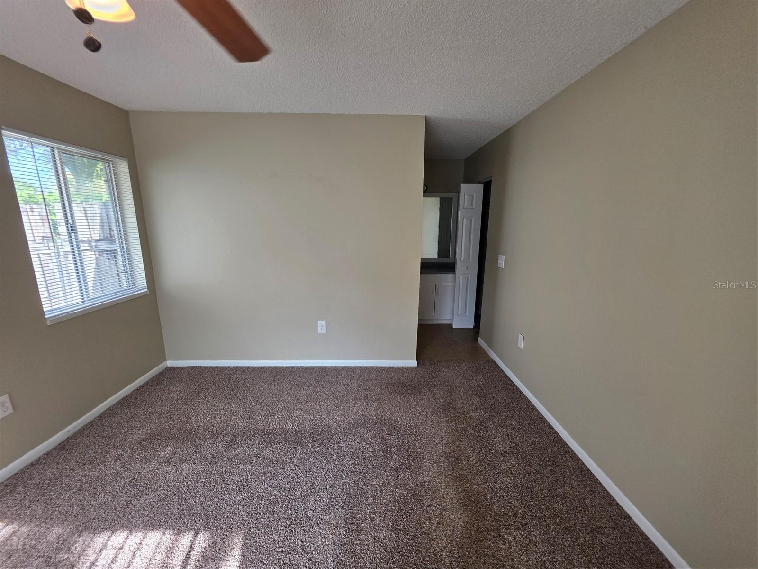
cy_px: 284
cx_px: 379
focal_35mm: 13
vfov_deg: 89.9
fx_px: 285
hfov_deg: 106.2
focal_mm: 2.2
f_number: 1.9
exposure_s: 1/120
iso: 64
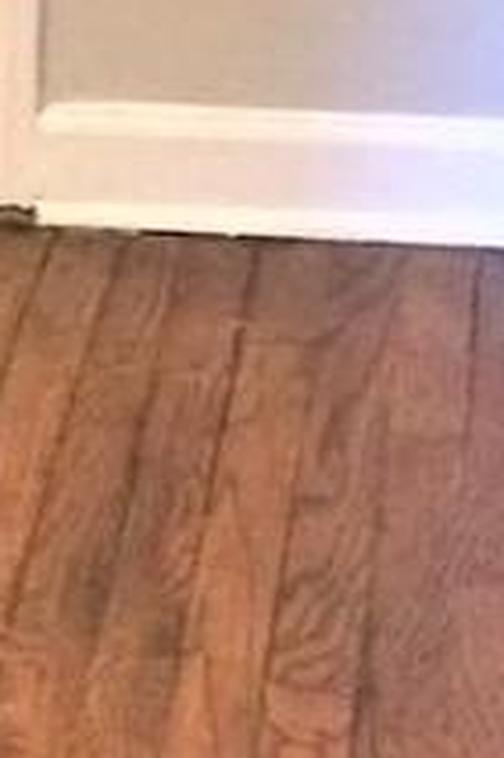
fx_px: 4606
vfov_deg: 9.4
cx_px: -983
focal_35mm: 219
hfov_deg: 5.8
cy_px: 107
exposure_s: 1/30
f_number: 2.2
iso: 250
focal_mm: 4.15
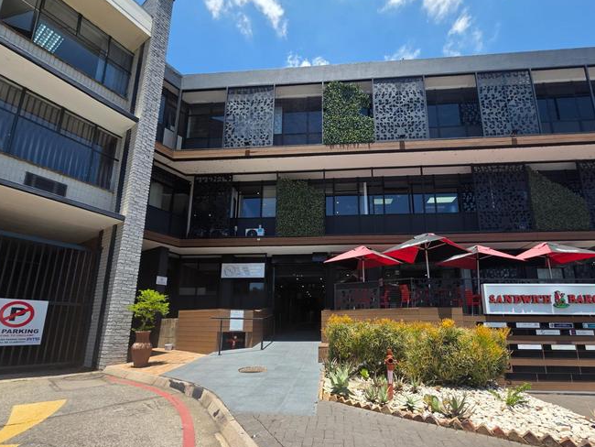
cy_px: 266
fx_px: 275
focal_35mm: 16
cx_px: 311
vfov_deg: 77.4
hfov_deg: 94.4
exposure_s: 1/1290
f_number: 1.9
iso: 40
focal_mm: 2.2
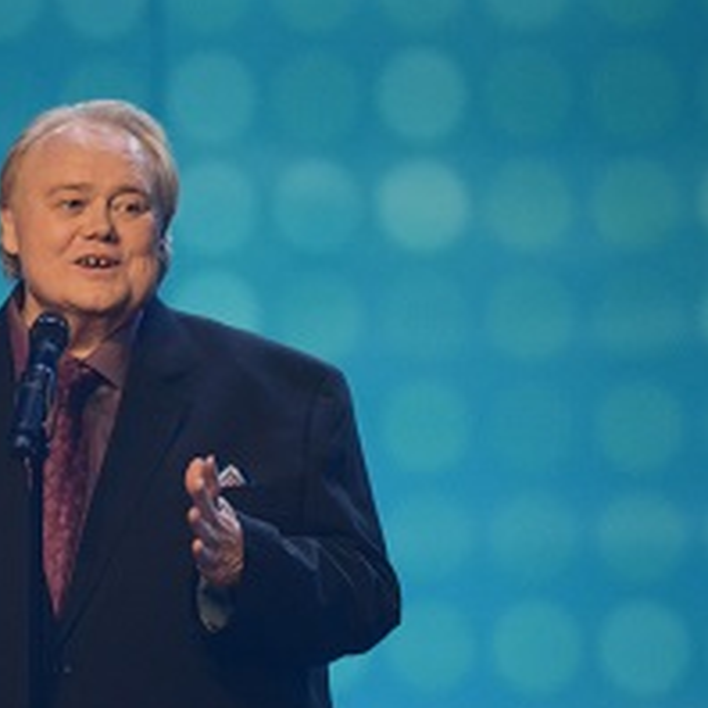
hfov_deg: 3.4
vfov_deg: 3.4
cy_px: 433
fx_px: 11917
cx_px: 64
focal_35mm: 515
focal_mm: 200
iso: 1600
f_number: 2.8
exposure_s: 1/160
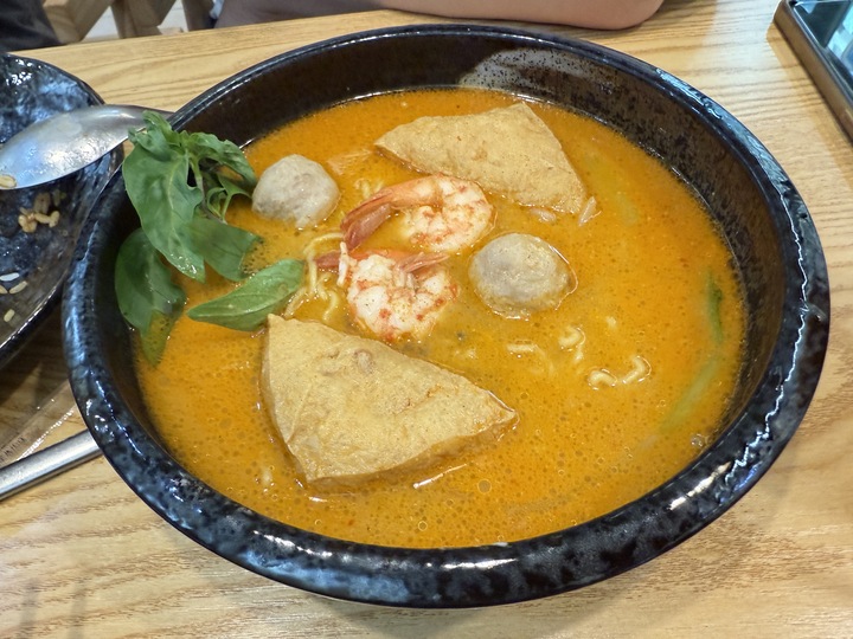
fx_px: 591
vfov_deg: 56.8
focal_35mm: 24
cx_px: 426
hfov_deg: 71.6
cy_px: 320
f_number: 2.2
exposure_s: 1/60
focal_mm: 2.22
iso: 500
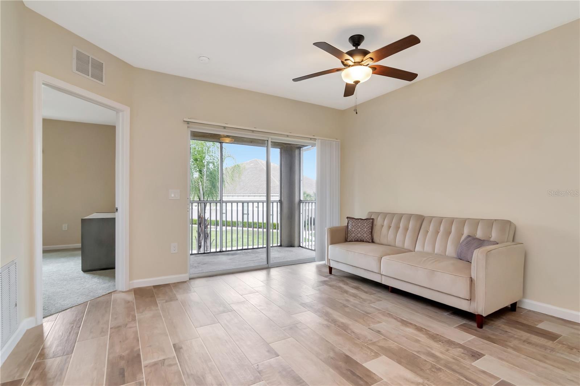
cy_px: 193
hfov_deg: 95.0
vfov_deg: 72.0
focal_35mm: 16
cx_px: 290
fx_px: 266
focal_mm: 11
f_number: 8
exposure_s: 1/80
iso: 800
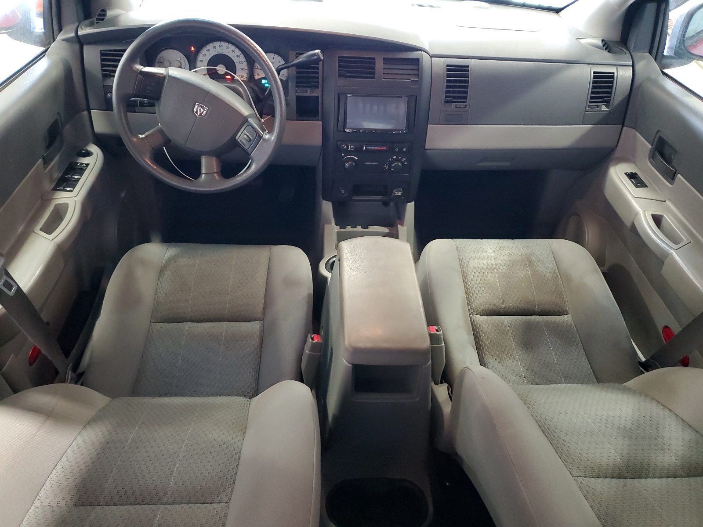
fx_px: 528
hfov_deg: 67.3
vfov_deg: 53.1
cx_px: 352
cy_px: 264
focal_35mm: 26
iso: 318
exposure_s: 1/24
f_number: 1.5
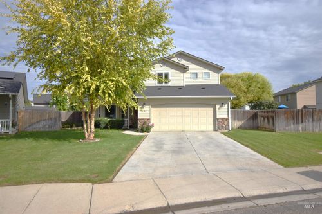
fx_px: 188
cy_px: 107
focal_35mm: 21
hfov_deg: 81.2
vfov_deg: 59.5
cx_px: 161
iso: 360
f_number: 5
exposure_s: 1/4000
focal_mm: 14
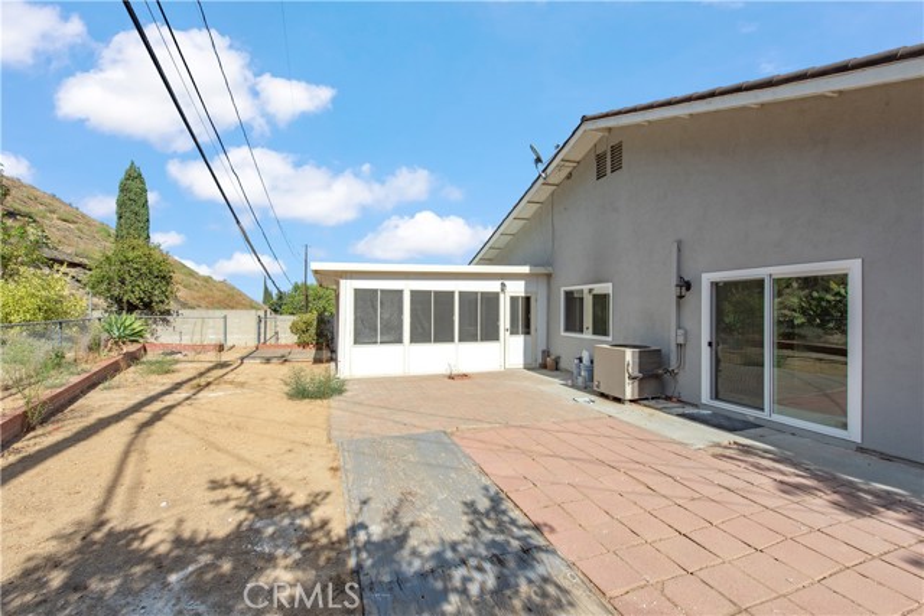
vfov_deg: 77.4
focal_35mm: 15
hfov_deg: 100.4
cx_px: 462
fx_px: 385
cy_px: 308
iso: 200
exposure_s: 1/500
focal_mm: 15
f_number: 11
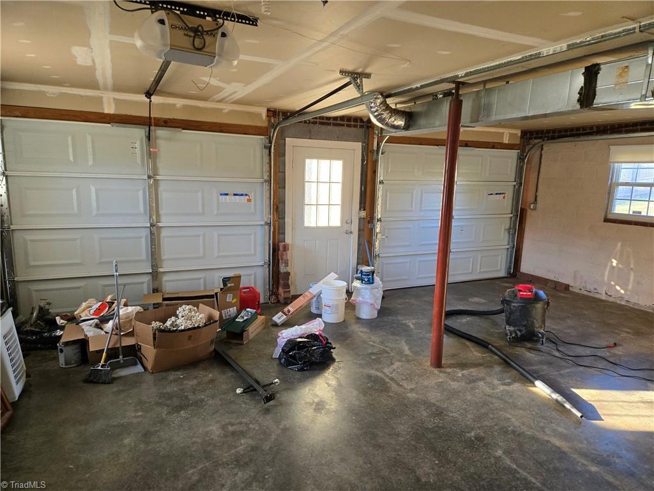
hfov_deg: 73.9
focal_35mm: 23
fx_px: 435
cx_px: 327
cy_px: 246
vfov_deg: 58.9
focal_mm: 5.4
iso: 250
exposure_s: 1/120
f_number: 1.8
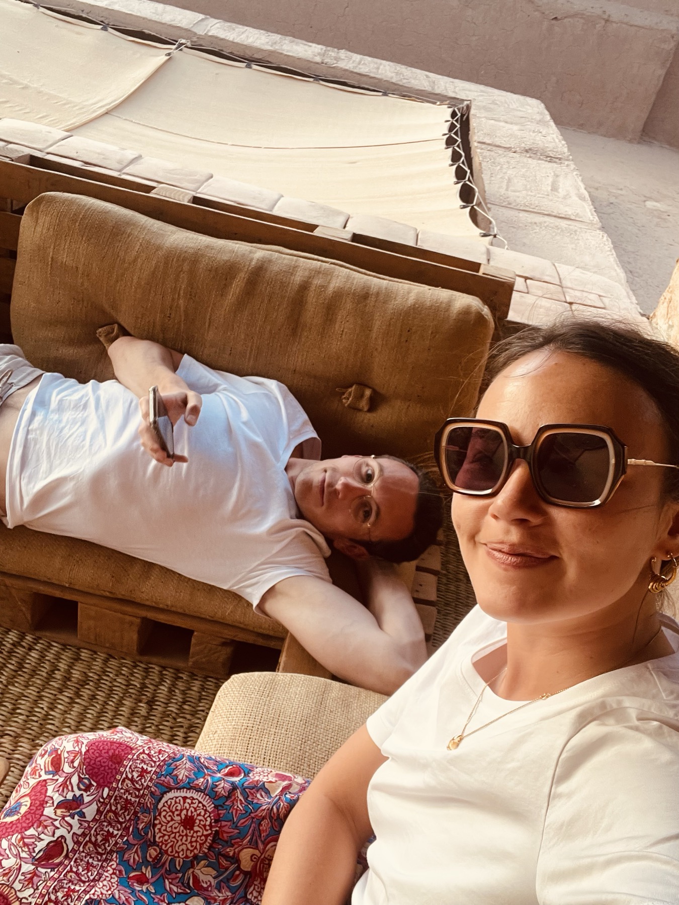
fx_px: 785
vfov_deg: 60.0
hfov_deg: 46.8
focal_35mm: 30
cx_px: 340
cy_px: 452
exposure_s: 1/60
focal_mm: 2.71
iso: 160
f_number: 2.2
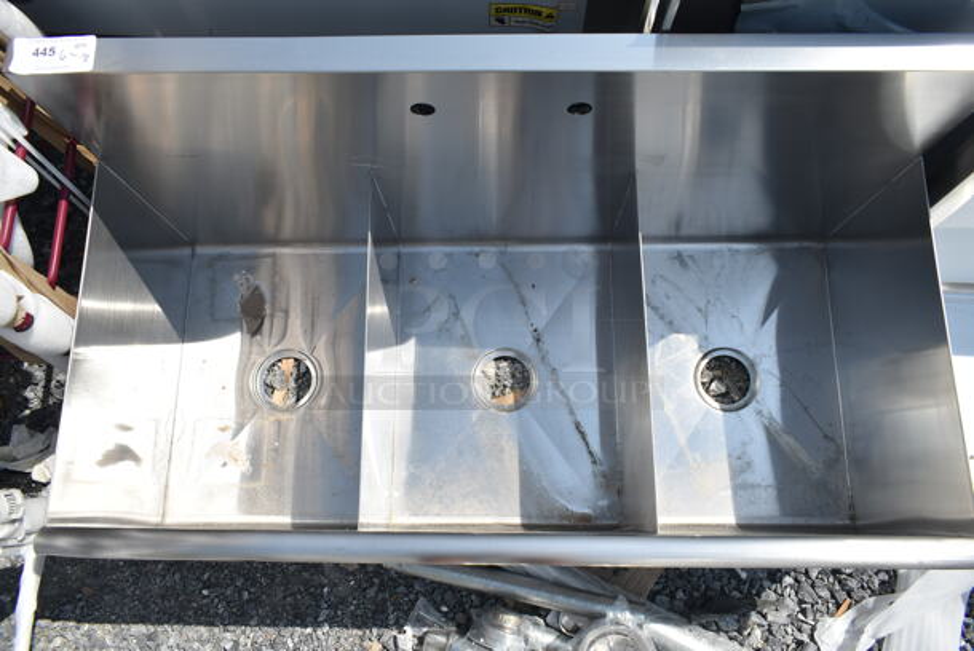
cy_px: 326
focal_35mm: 27
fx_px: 731
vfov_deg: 48.0
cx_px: 487
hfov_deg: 67.3
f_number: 8
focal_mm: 18
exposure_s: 1/250
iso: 100
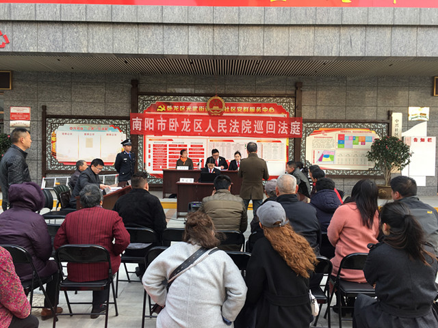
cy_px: 164
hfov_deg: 61.7
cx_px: 219
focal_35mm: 29
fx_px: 367
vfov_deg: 48.2
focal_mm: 4.15
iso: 25
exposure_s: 1/111
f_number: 2.2
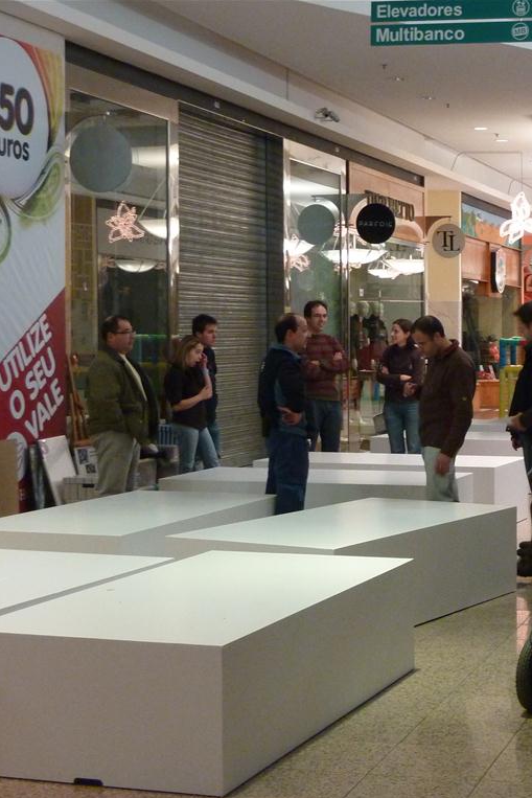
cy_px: 401
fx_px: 1484
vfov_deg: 30.1
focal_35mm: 67
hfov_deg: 19.8
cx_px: 516
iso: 400
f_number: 3.8
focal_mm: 7.9
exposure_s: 1/25
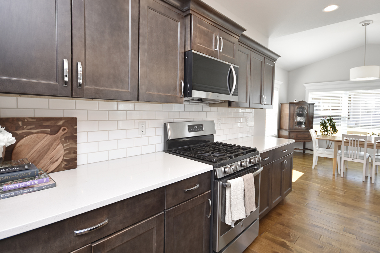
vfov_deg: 70.4
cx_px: 183
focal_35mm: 17
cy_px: 123
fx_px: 179
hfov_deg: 93.2
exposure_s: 1/60
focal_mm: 10
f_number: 4
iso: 200
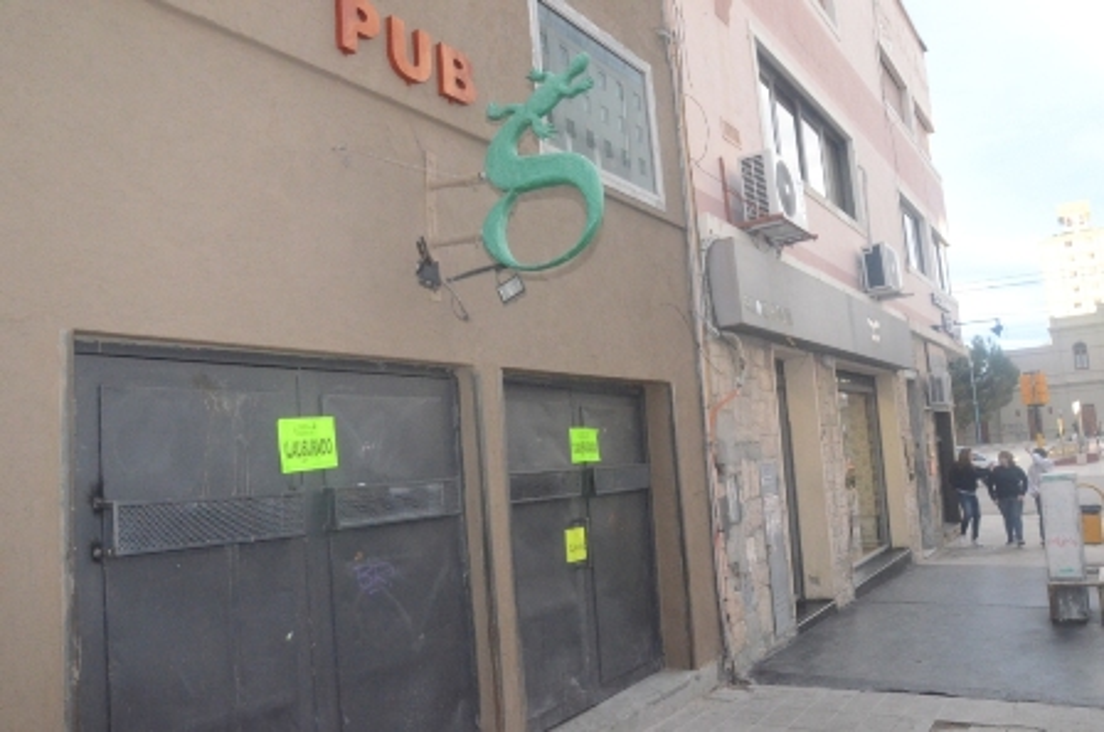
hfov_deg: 67.5
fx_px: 827
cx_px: 552
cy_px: 366
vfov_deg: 47.8
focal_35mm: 27
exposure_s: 1/125
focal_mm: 18
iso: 5000
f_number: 16
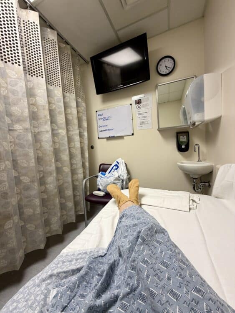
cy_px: 156
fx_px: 127
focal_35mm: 14
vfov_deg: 102.0
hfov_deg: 85.7
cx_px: 118
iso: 200
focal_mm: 2.22
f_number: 2.2
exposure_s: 1/120
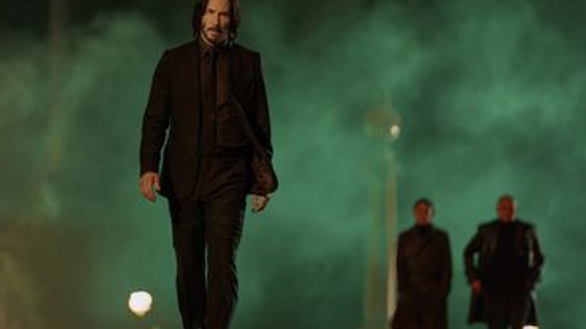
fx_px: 3310
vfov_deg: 5.7
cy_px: 163
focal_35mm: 213
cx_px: 277
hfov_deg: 10.1
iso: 2000
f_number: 2.8
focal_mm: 187
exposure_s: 1/200
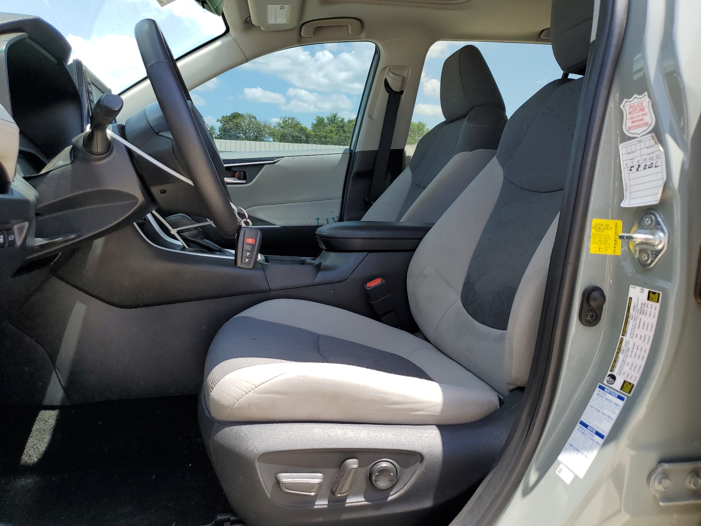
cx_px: 350
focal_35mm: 26
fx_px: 527
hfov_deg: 67.3
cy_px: 263
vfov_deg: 53.1
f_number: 1.5
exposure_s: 1/909
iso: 50
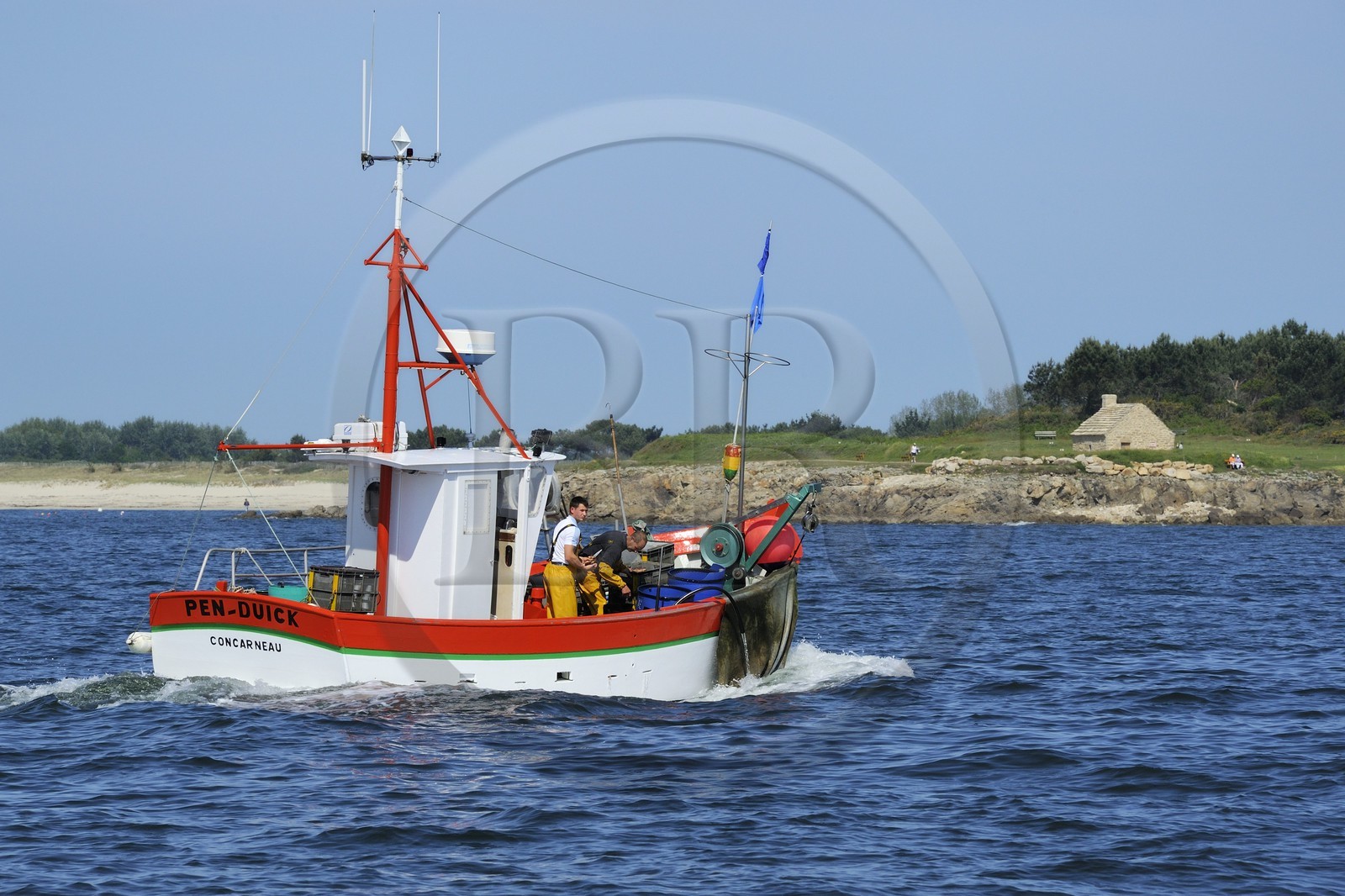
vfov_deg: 6.9
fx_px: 7470
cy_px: 448
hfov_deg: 10.3
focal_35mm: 200
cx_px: 672
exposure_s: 1/640
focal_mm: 200
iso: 400
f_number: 16
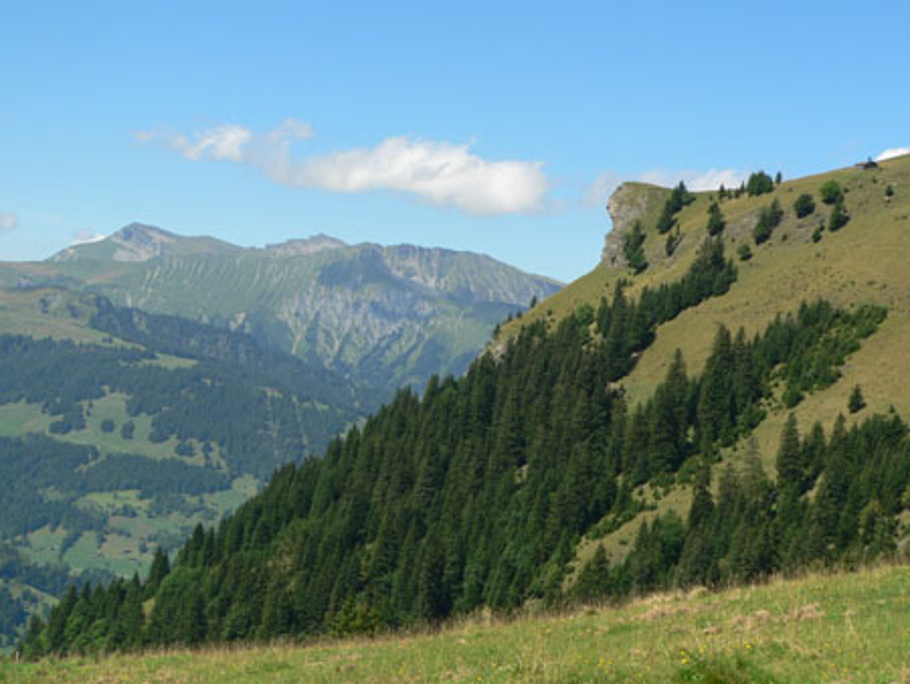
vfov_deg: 23.0
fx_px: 1683
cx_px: 455
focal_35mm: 64
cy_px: 342
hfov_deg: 30.3
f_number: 4
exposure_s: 1/500
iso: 80
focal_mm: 10.7
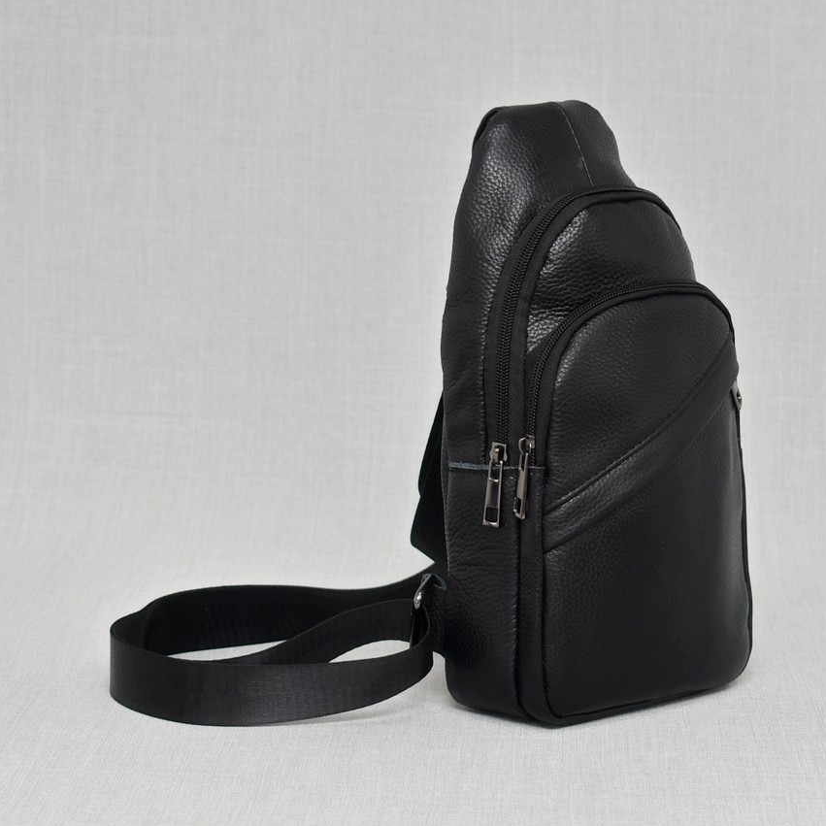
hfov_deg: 18.1
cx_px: 519
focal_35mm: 96
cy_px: 413
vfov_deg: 18.1
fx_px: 2592
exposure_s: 1/60
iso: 100
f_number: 5.6
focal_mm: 50
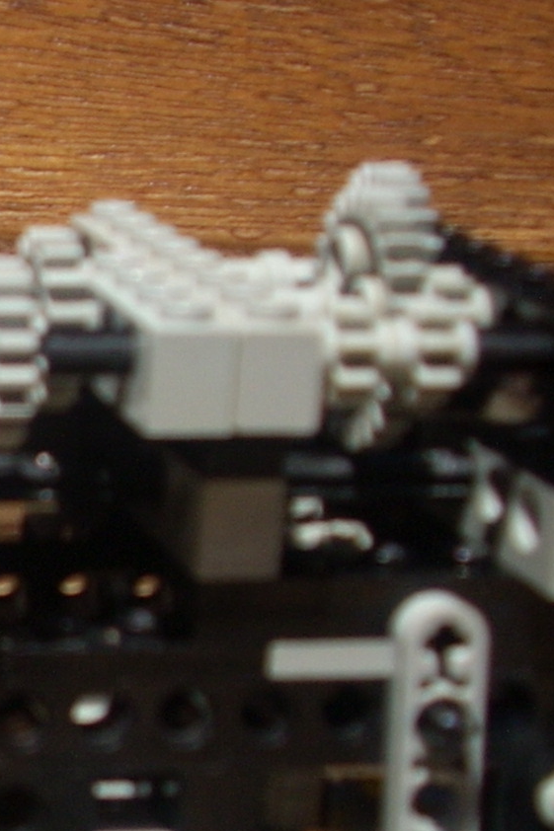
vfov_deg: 17.5
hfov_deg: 10.7
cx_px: -540
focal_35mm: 117
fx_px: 2702
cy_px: 553
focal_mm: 6.2
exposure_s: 1/285
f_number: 5.6
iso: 64
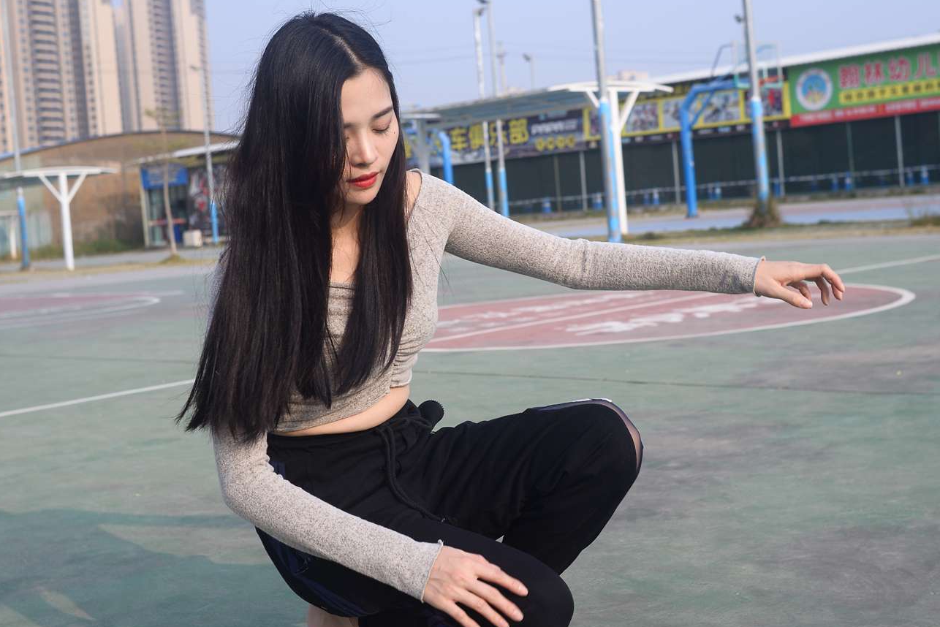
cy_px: 225
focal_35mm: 53
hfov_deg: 37.5
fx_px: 1384
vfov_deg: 25.4
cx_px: 468
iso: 100
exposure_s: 1/400
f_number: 5.6
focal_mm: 35
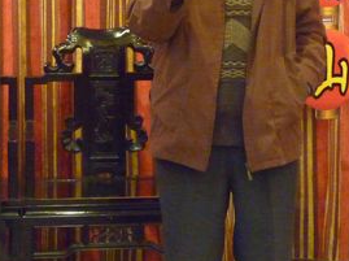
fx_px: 1349
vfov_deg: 11.0
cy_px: 48
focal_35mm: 134
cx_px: 187
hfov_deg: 14.7
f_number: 3.6
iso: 800
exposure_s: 1/20
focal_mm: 9.9
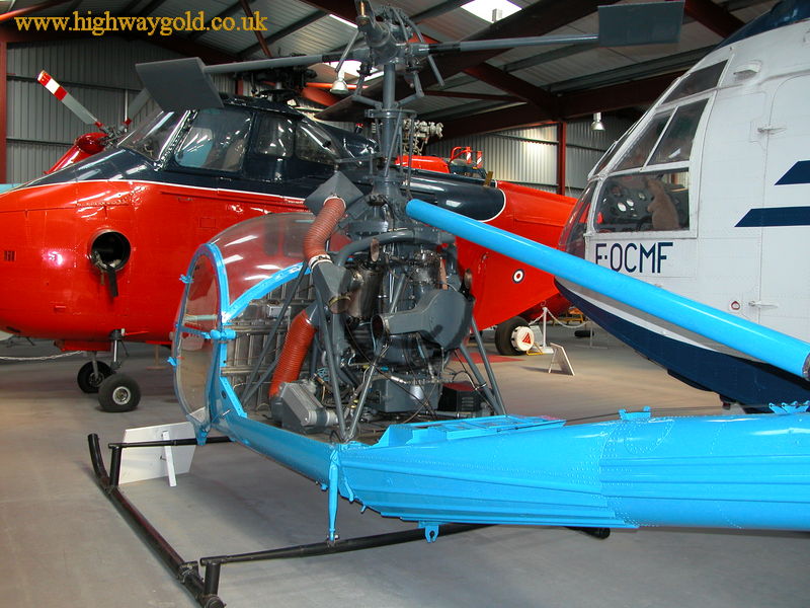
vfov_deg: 40.7
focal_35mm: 35
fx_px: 819
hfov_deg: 52.6
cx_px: 405
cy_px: 304
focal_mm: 8.9
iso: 200
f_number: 2.8
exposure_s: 1/60
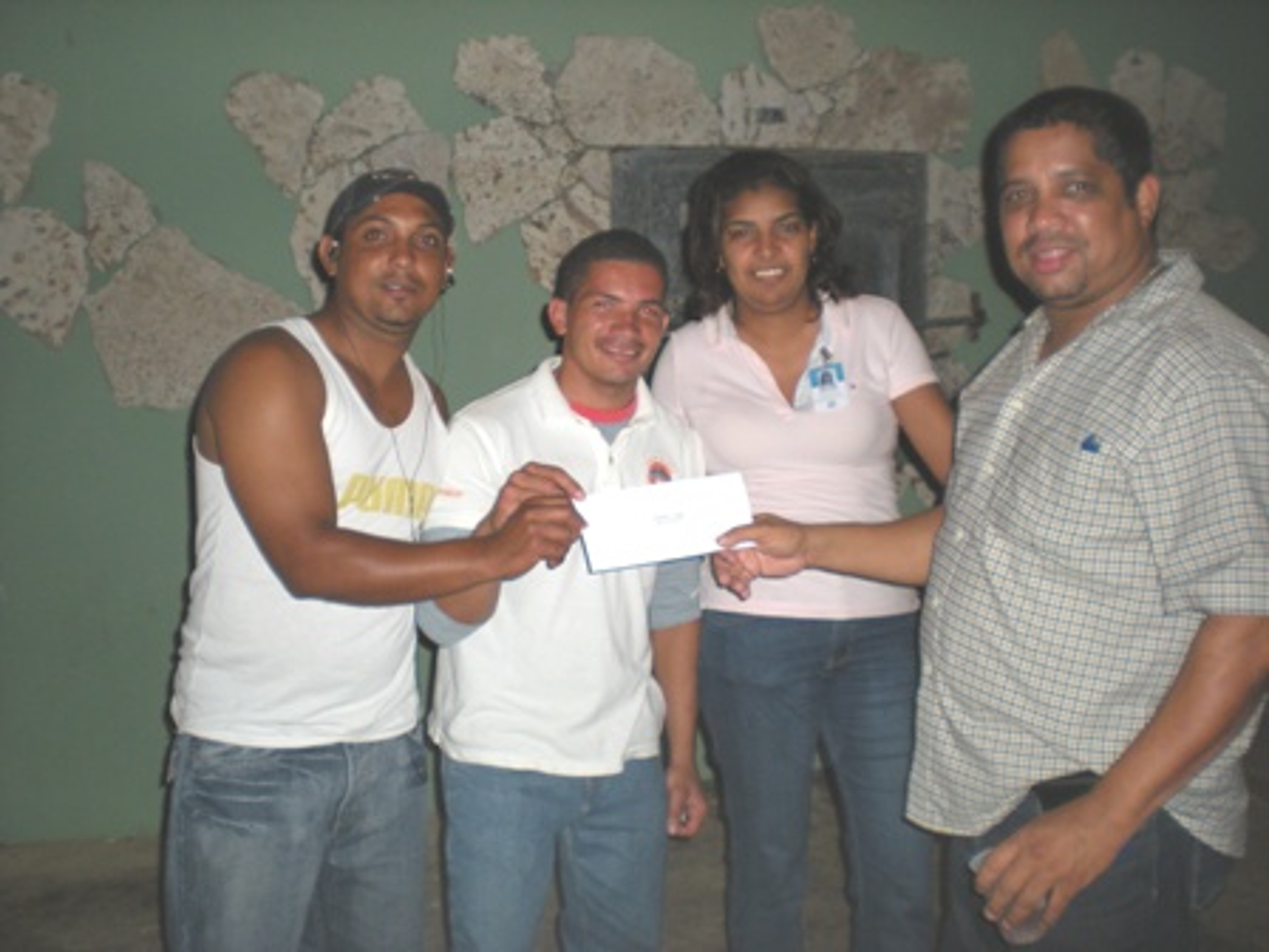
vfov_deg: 37.7
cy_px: 476
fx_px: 1393
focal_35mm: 38
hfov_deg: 49.0
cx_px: 634
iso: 138
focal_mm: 6.3
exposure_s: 1/60
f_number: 3.1
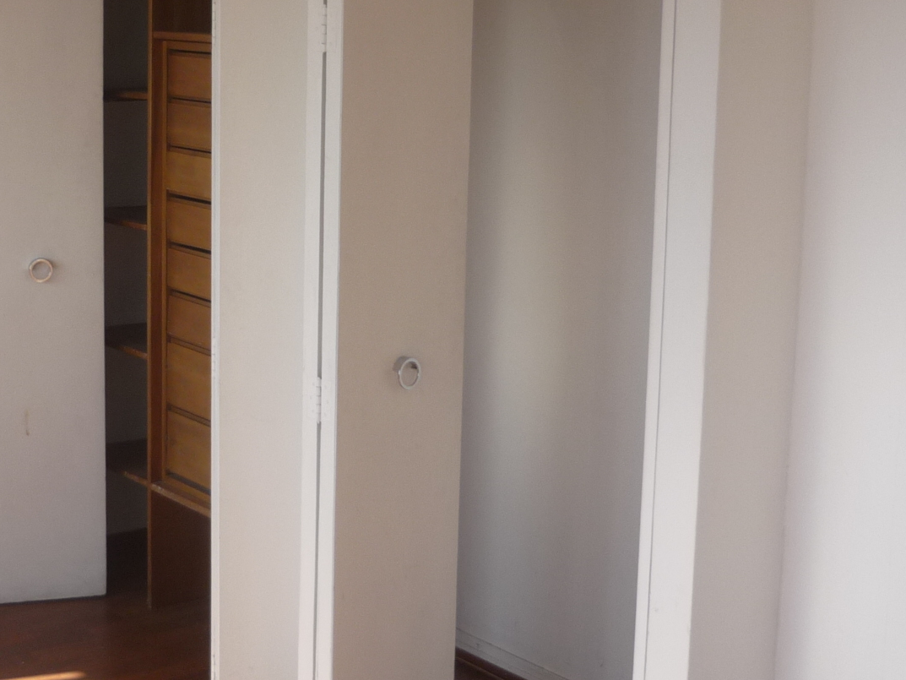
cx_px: 247
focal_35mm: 63
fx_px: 1649
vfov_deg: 23.2
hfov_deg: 30.3
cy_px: 230
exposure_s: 1/320
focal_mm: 5.5
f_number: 2.8
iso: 100
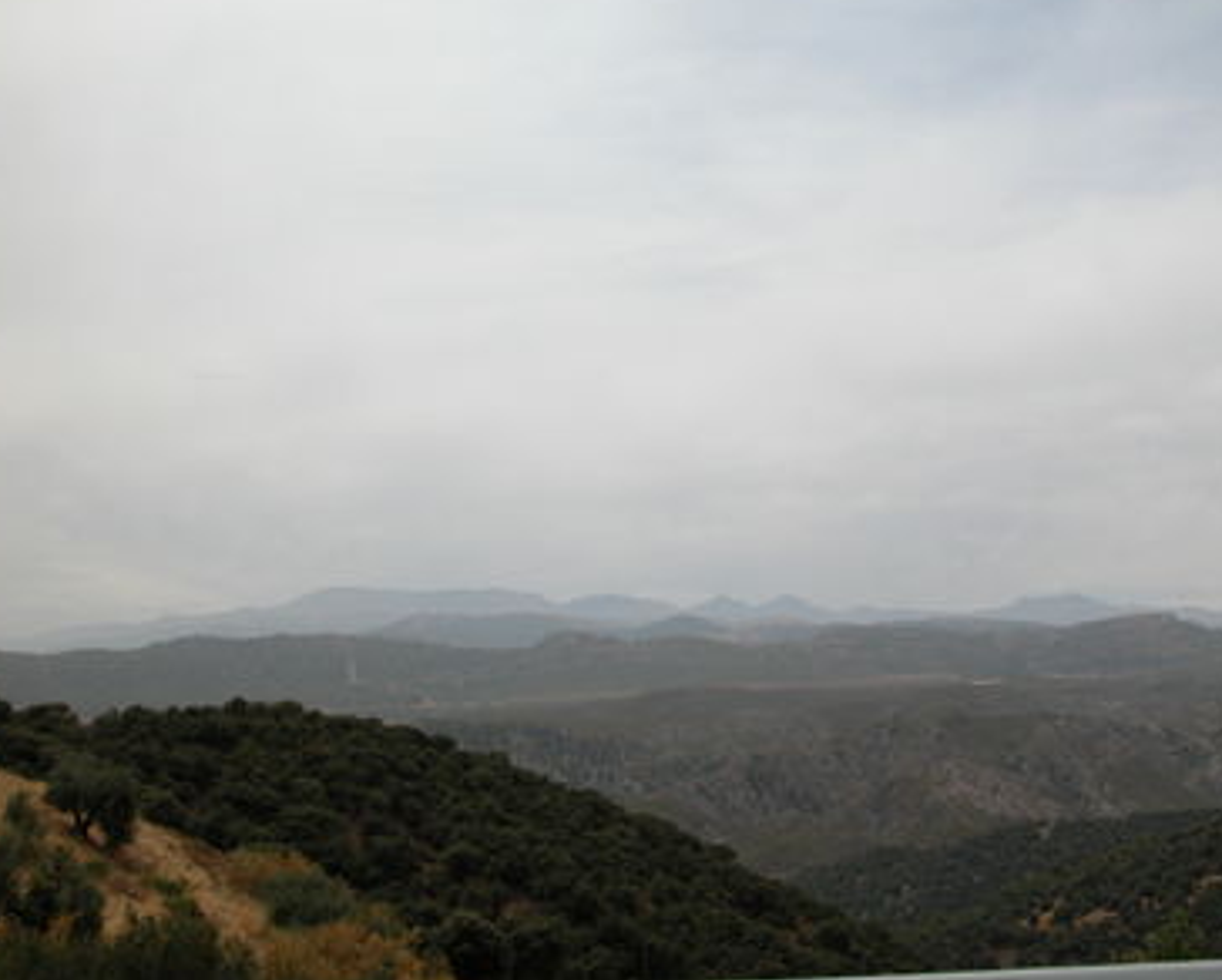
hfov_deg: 41.1
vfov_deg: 33.5
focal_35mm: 45
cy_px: 480
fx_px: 1629
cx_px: 624
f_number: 7.3
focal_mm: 10.7
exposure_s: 1/611
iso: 100
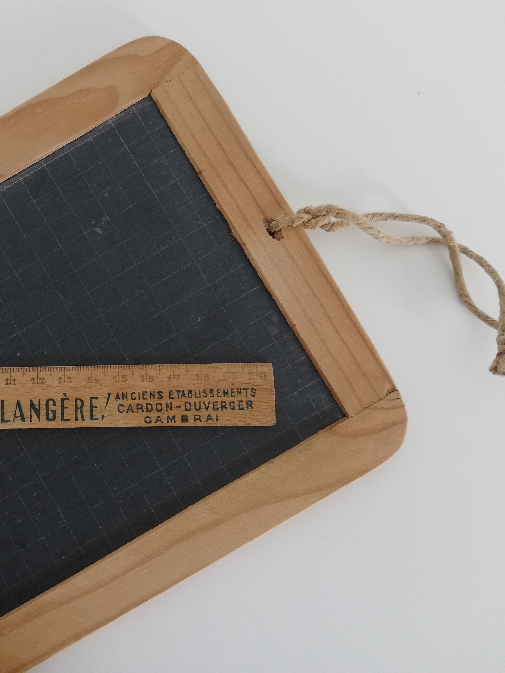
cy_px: 336
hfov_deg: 38.7
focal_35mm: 35
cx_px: 80
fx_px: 681
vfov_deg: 52.6
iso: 125
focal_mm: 3.81
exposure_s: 1/40
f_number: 2.2
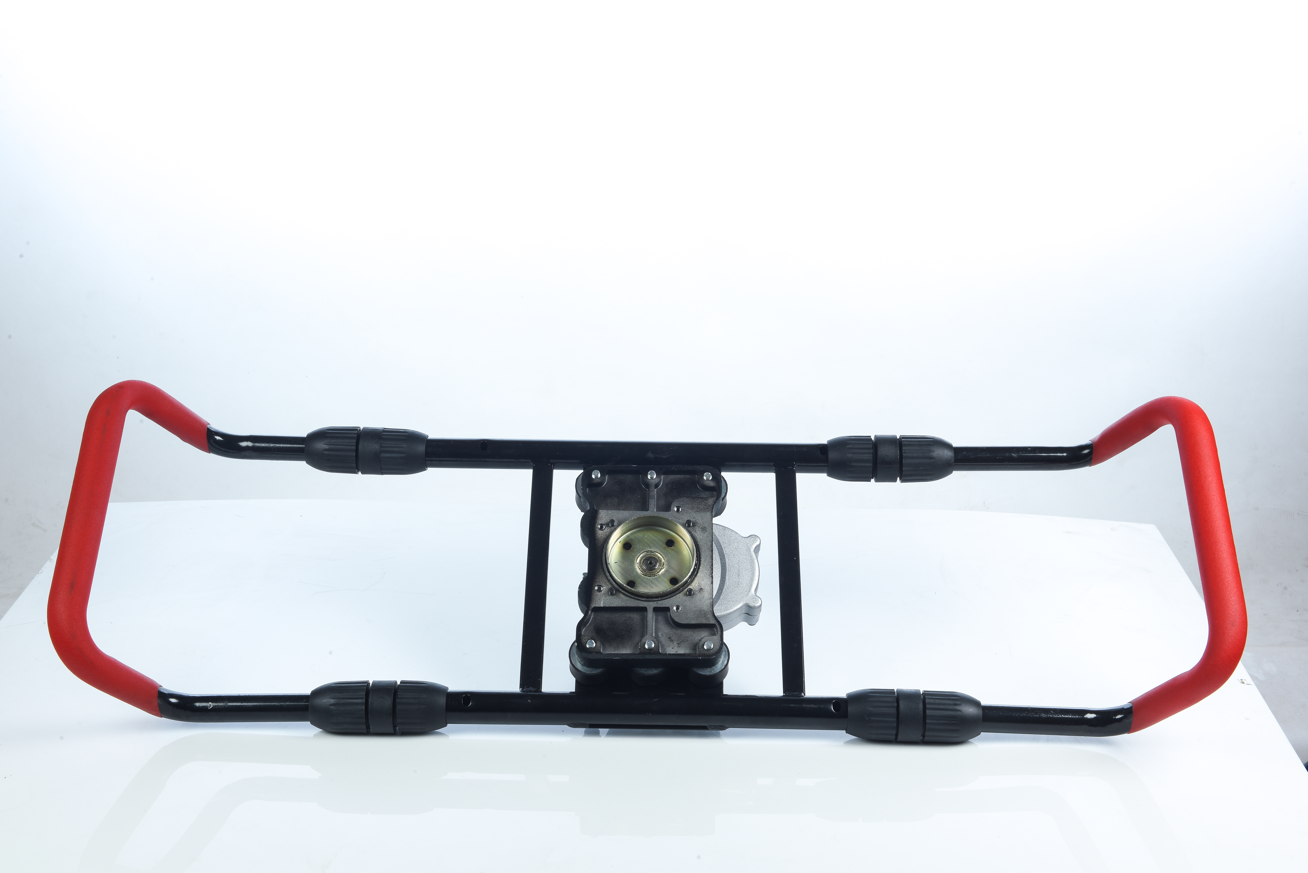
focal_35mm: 55
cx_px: 654
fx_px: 1999
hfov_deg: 36.2
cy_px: 436
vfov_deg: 24.6
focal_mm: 55
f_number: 18
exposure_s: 1/160
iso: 80
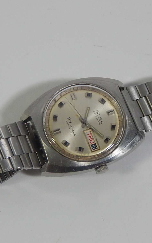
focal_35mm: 107
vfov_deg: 19.5
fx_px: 709
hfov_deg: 12.2
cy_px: 122
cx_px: 77
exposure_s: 1/100
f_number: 4.2
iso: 400
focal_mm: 13.5
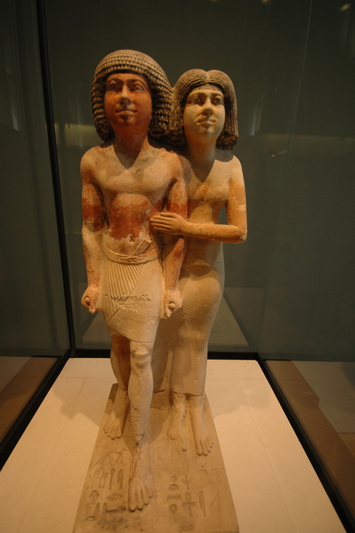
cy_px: 266
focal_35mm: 15
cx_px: 178
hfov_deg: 77.3
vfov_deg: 100.4
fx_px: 222
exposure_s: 1/50
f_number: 4
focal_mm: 10
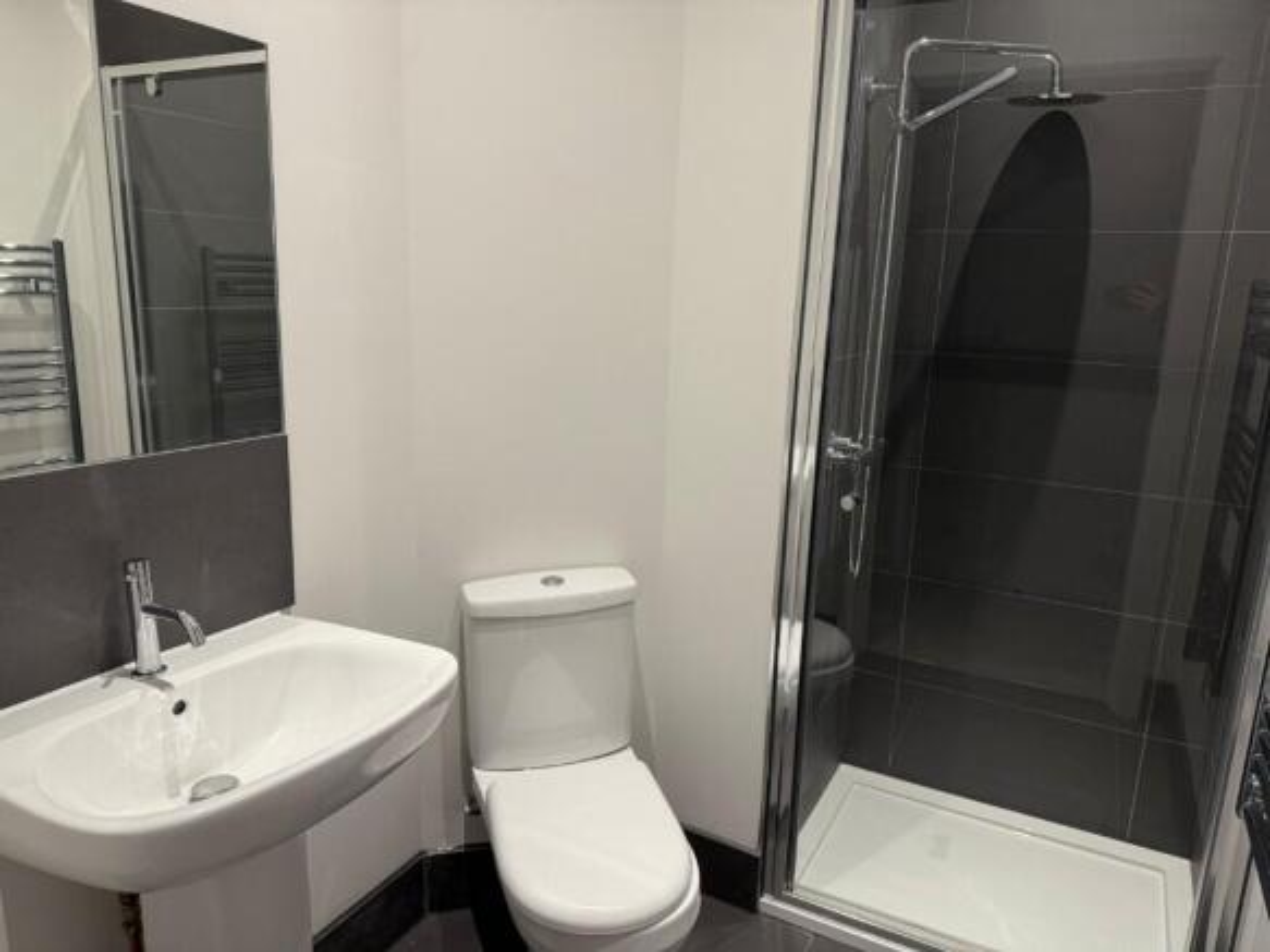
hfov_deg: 71.6
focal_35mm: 24
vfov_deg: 56.8
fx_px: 880
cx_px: 635
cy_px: 476
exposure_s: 1/82
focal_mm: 6.76
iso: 200
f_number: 1.78
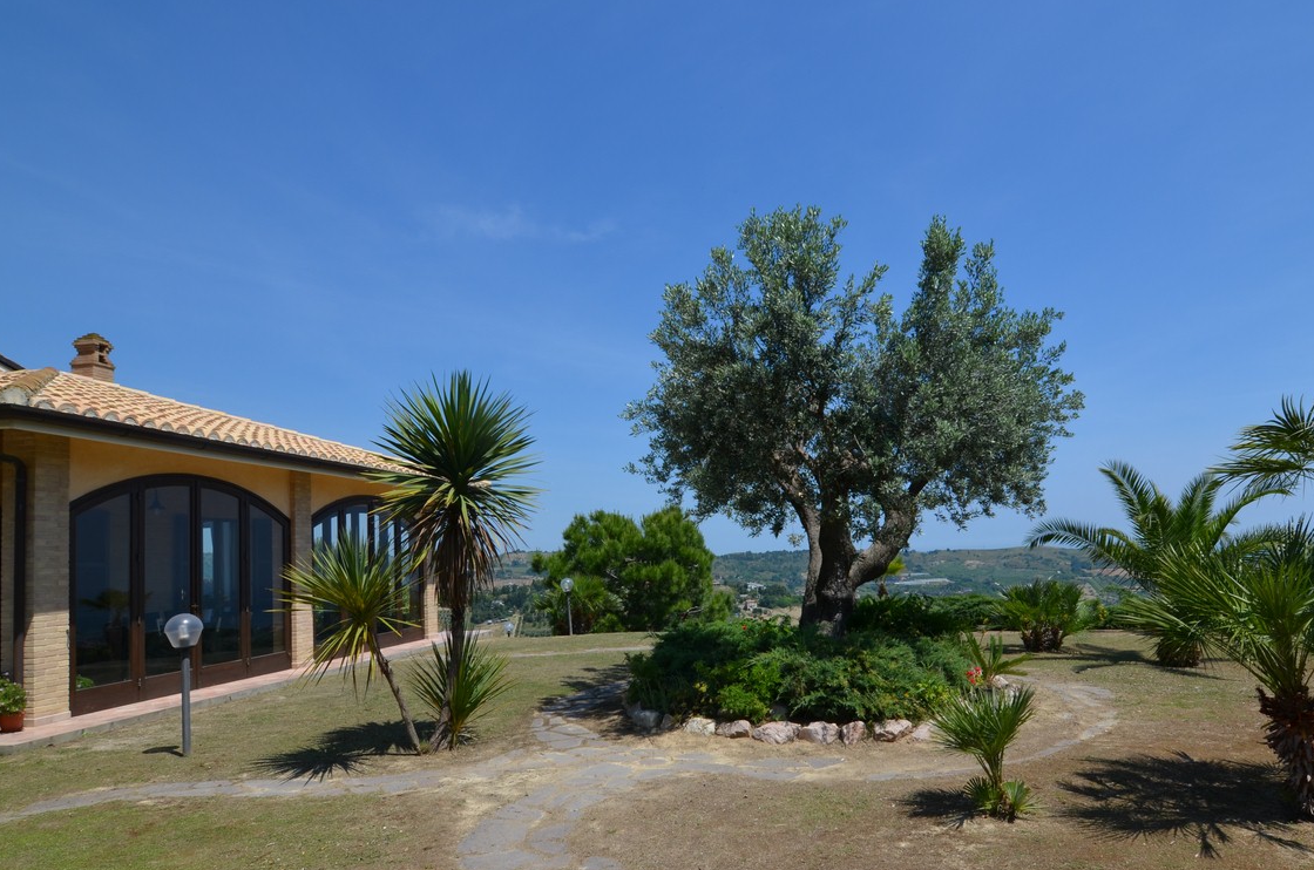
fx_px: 751
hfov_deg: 81.8
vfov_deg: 59.9
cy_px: 500
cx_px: 753
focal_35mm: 21
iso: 100
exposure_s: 1/250
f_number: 8
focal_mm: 11
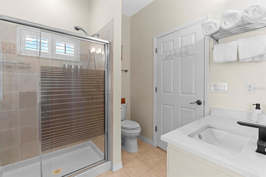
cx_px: 133
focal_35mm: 16
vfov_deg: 73.7
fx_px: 118
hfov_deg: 96.8
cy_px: 88
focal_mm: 16
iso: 250
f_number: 8
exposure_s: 1/1.25
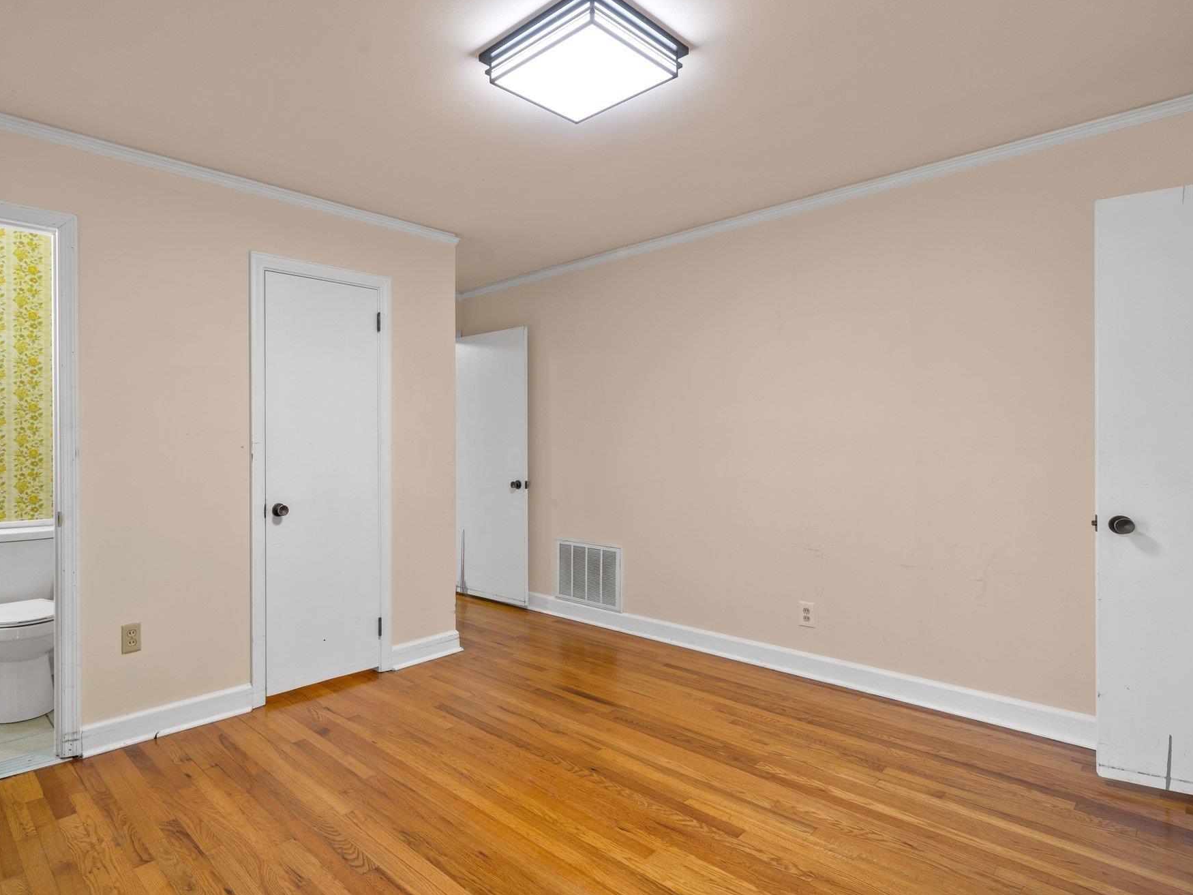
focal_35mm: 18
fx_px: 620
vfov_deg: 71.6
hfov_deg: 87.3
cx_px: 519
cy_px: 457
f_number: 8
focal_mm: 16
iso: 320
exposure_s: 1/10
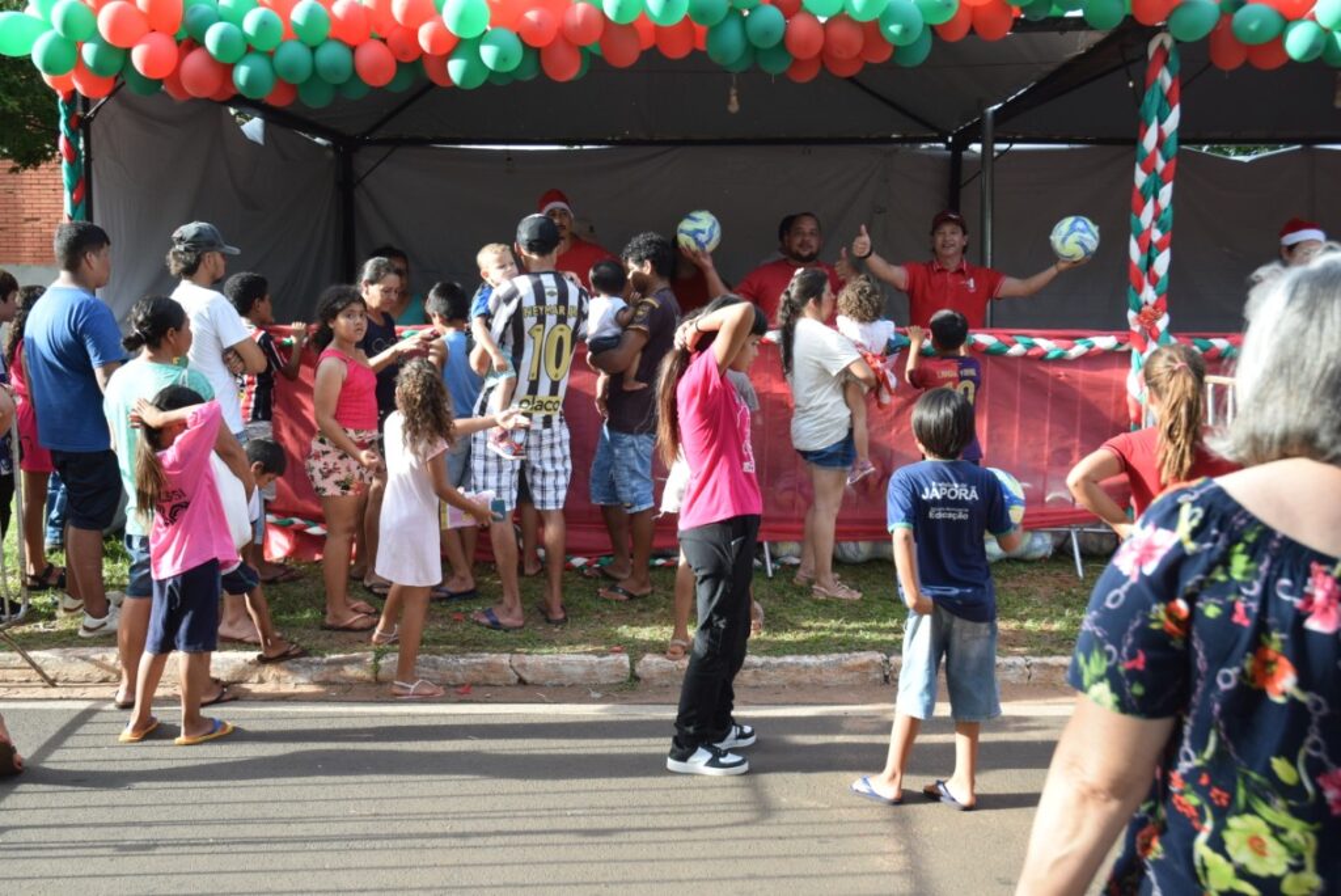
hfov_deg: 51.3
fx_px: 1398
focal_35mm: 38
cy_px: 448
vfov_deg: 35.5
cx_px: 670
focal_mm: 25
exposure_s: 1/200
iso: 400
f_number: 7.1
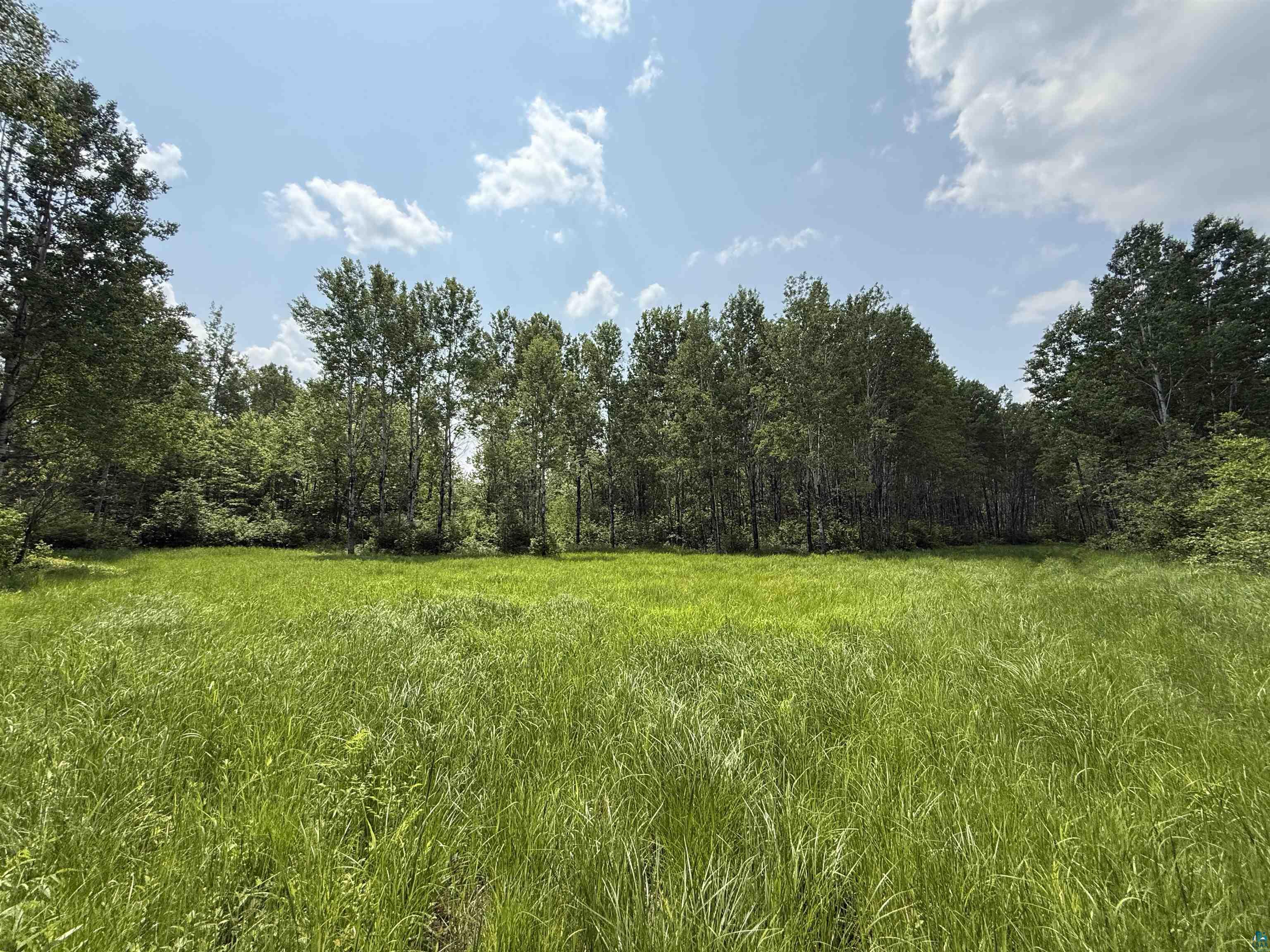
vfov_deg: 85.7
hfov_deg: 102.1
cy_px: 476
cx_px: 635
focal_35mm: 14
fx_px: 514
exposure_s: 1/2320
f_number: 2.2
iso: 80
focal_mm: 2.22
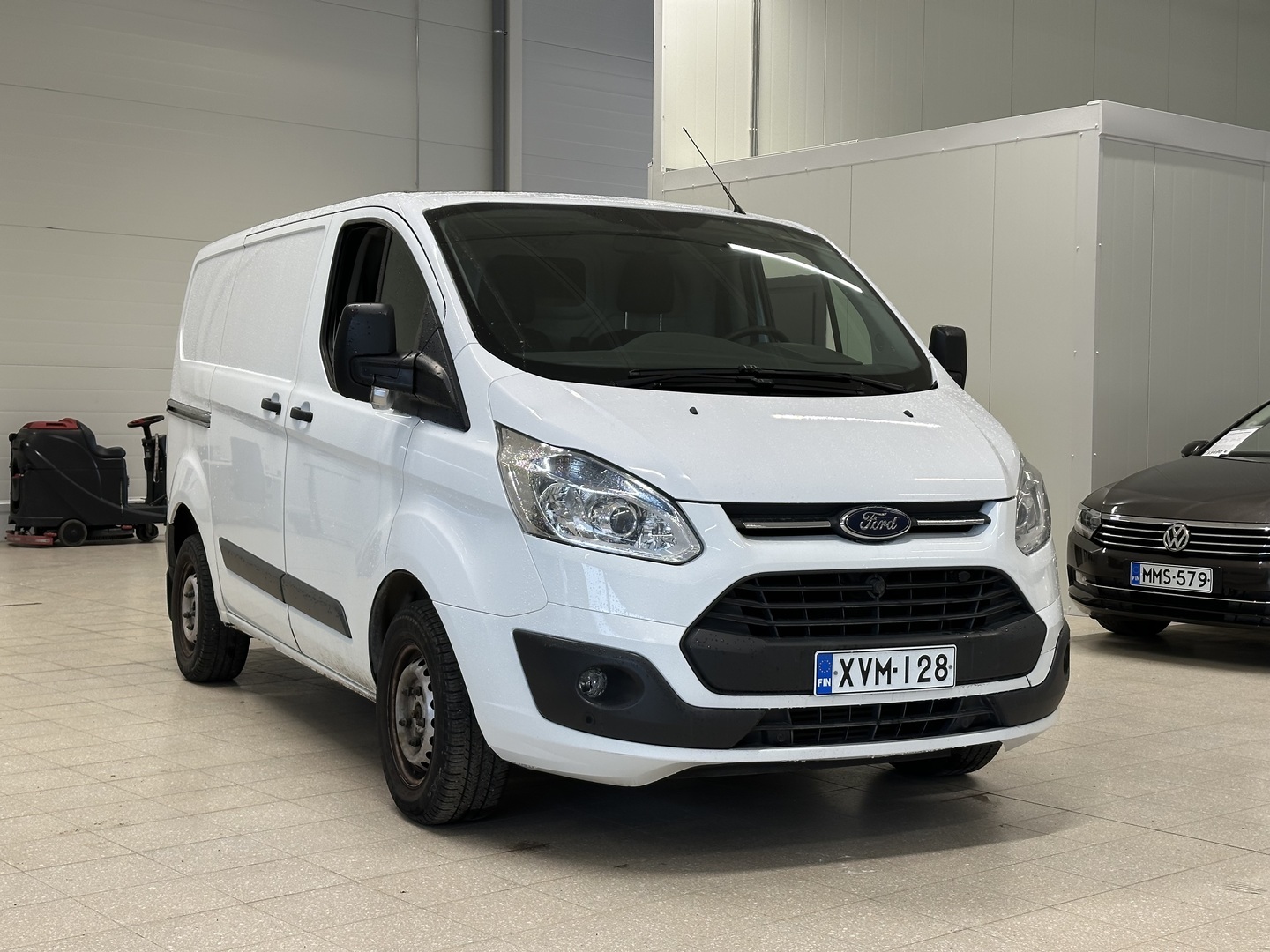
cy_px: 476
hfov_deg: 39.7
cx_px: 635
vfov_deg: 30.3
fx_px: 1761
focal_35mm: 48
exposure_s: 1/163
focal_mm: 6.86
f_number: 1.78
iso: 80
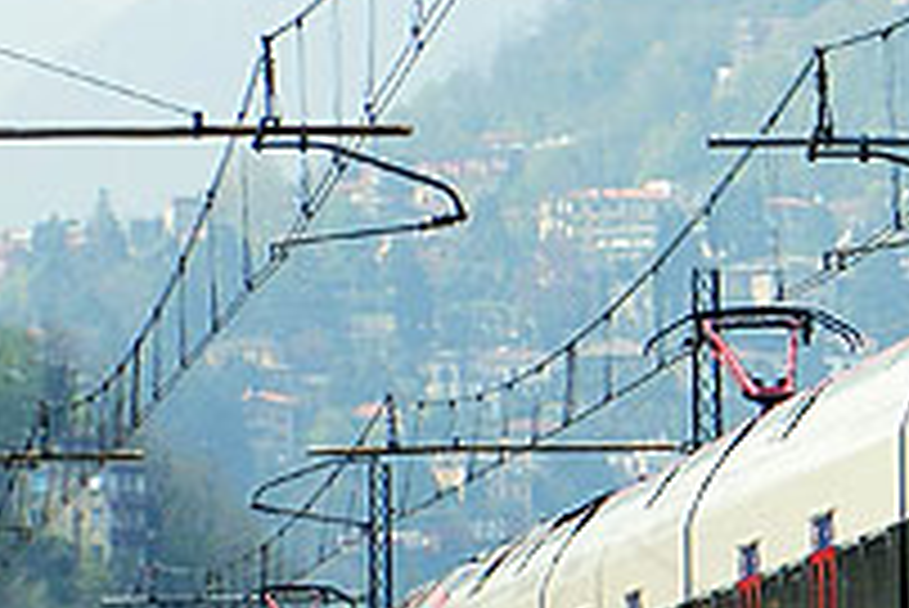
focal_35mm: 532
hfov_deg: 3.8
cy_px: 567
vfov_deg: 2.6
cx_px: 2079
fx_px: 13442
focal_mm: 70
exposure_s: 1/500
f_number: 5.6
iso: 200
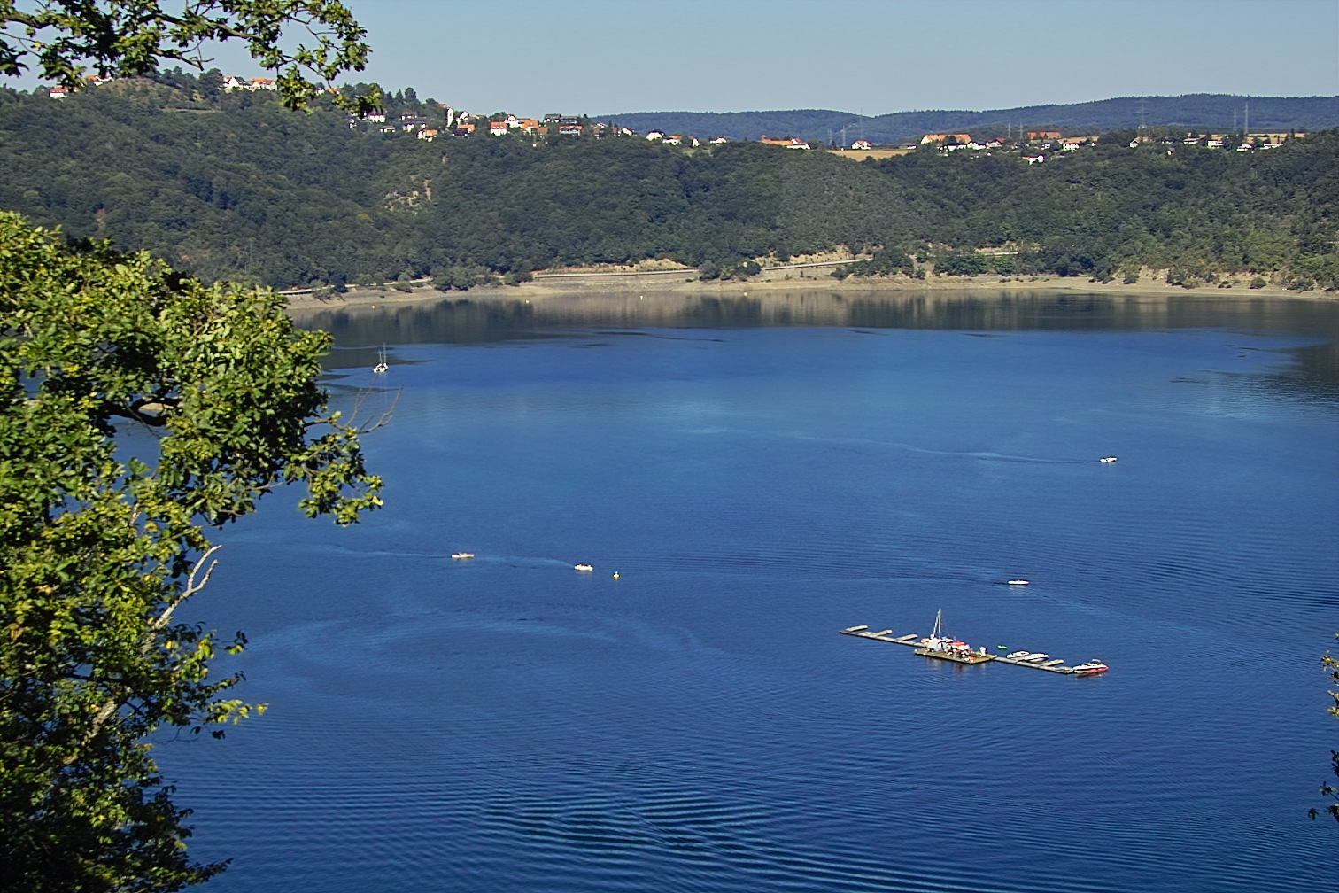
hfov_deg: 29.7
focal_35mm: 68
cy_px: 446
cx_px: 670
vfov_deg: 20.0
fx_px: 2529
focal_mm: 40
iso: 100
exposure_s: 1/250
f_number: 8
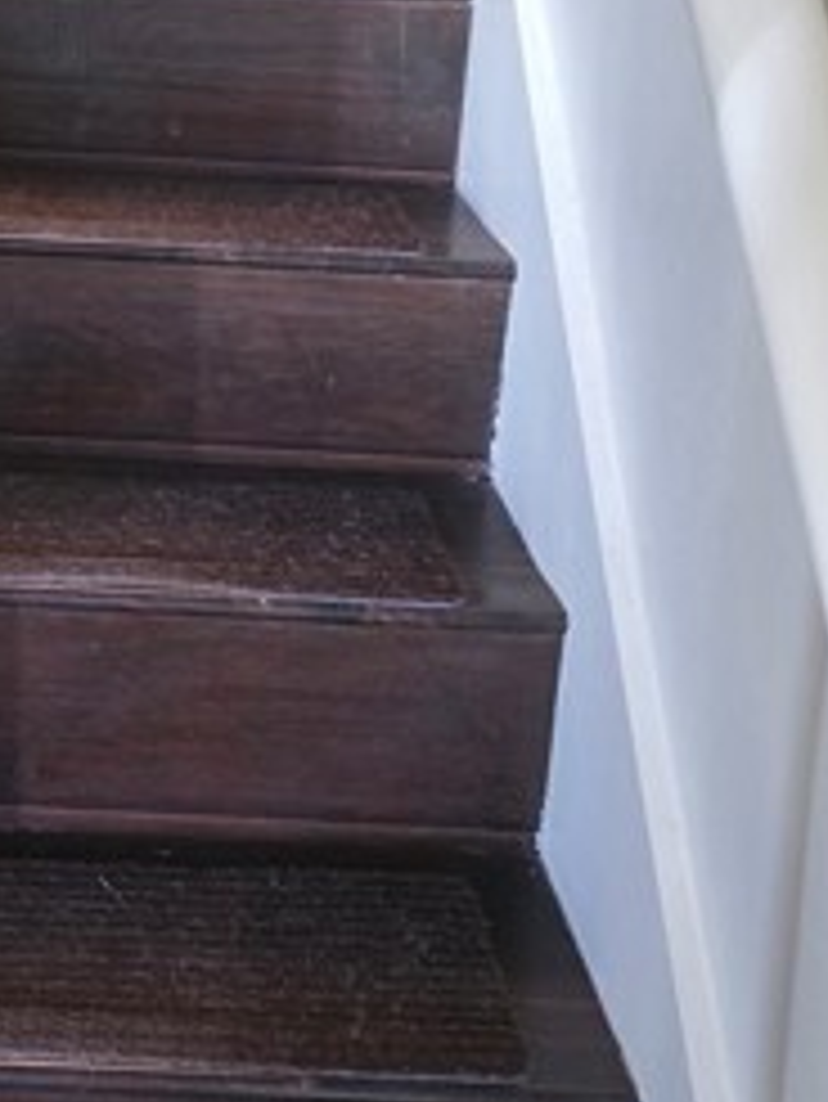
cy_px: 94
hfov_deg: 23.6
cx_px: 50
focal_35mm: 60
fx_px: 1912
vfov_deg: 30.6
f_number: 1.7
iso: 1600
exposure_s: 1/40
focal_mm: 6.3
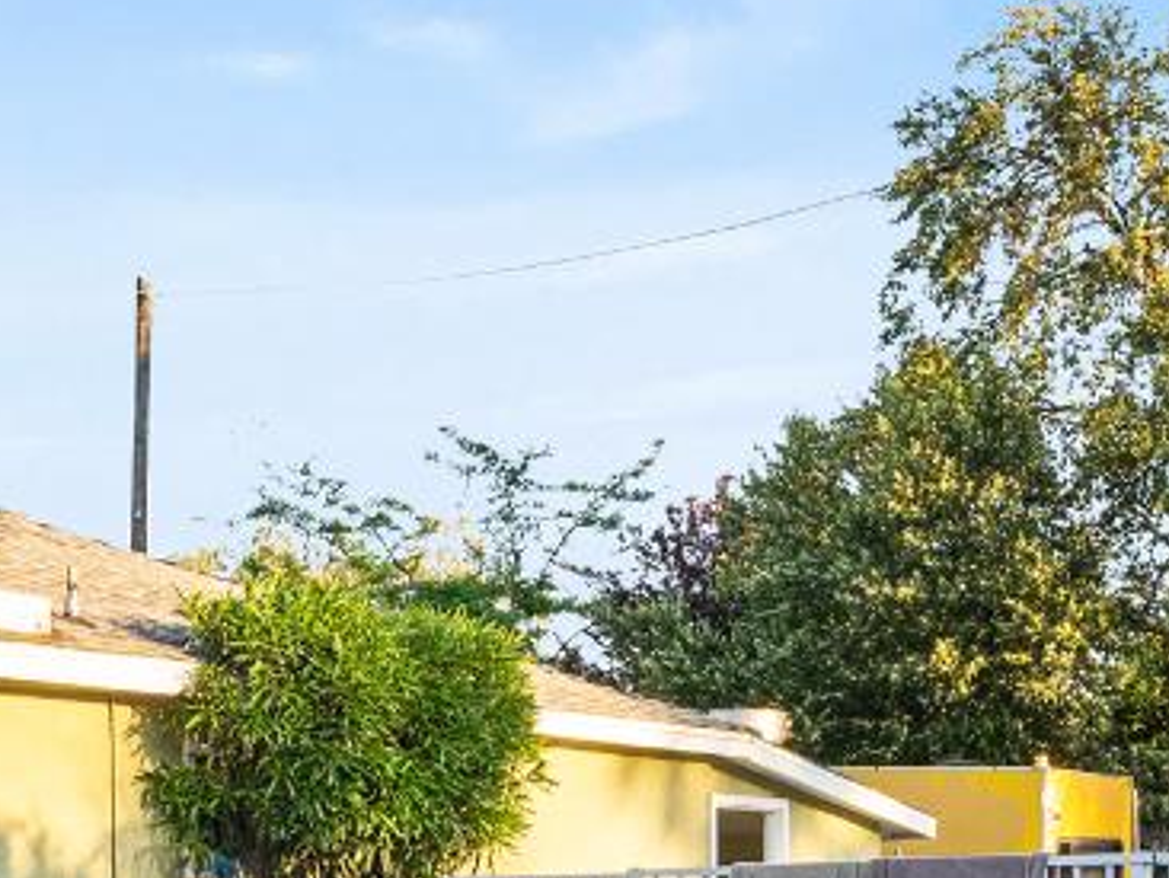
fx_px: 2129
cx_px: 326
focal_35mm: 63
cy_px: 881
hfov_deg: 30.3
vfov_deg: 22.4
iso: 100
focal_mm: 16
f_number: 11
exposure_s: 1/30
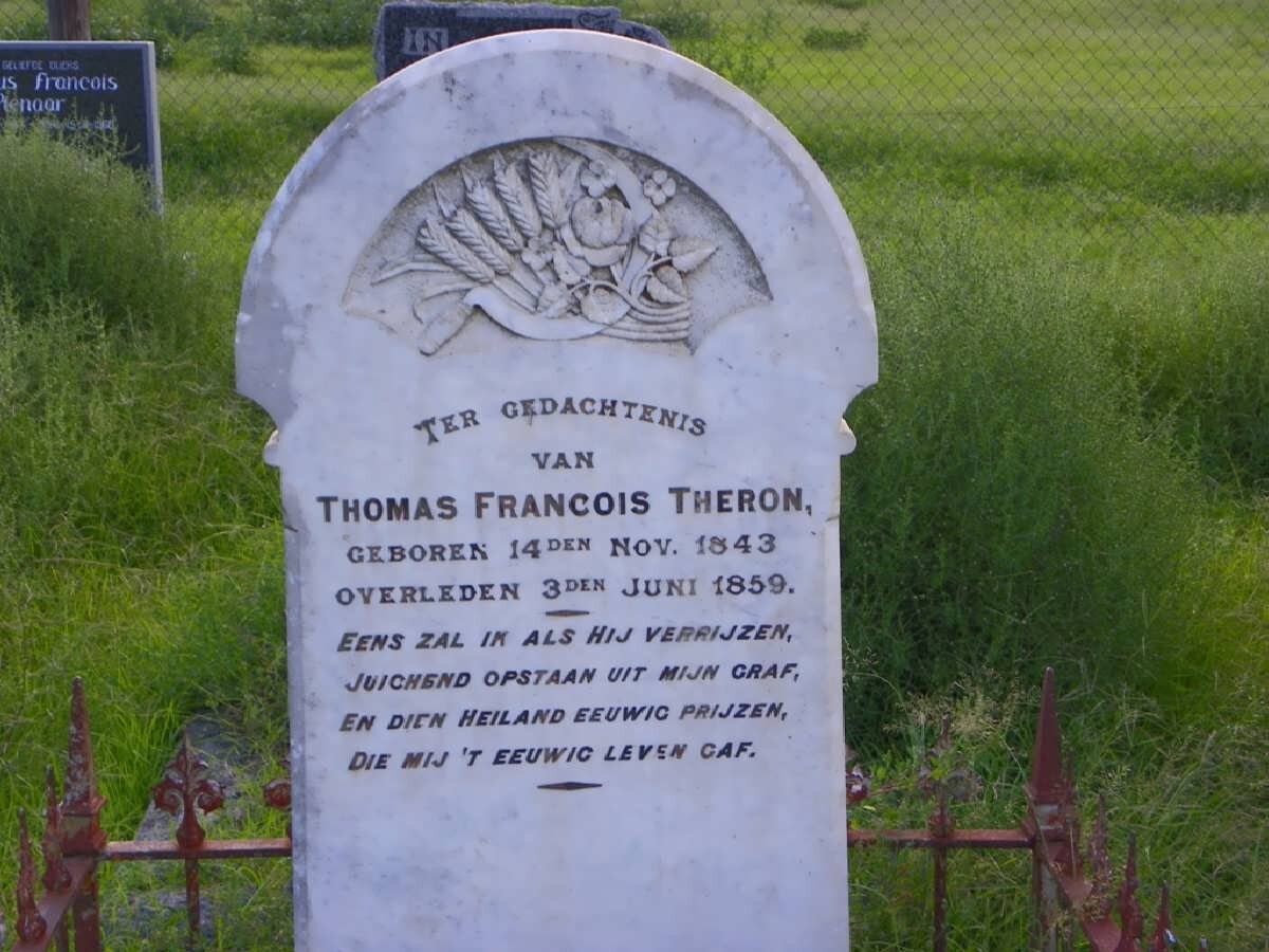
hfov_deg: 32.2
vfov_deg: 24.4
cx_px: 634
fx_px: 2200
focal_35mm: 60
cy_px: 476
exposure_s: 1/50
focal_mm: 10.7
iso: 64
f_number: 3.5
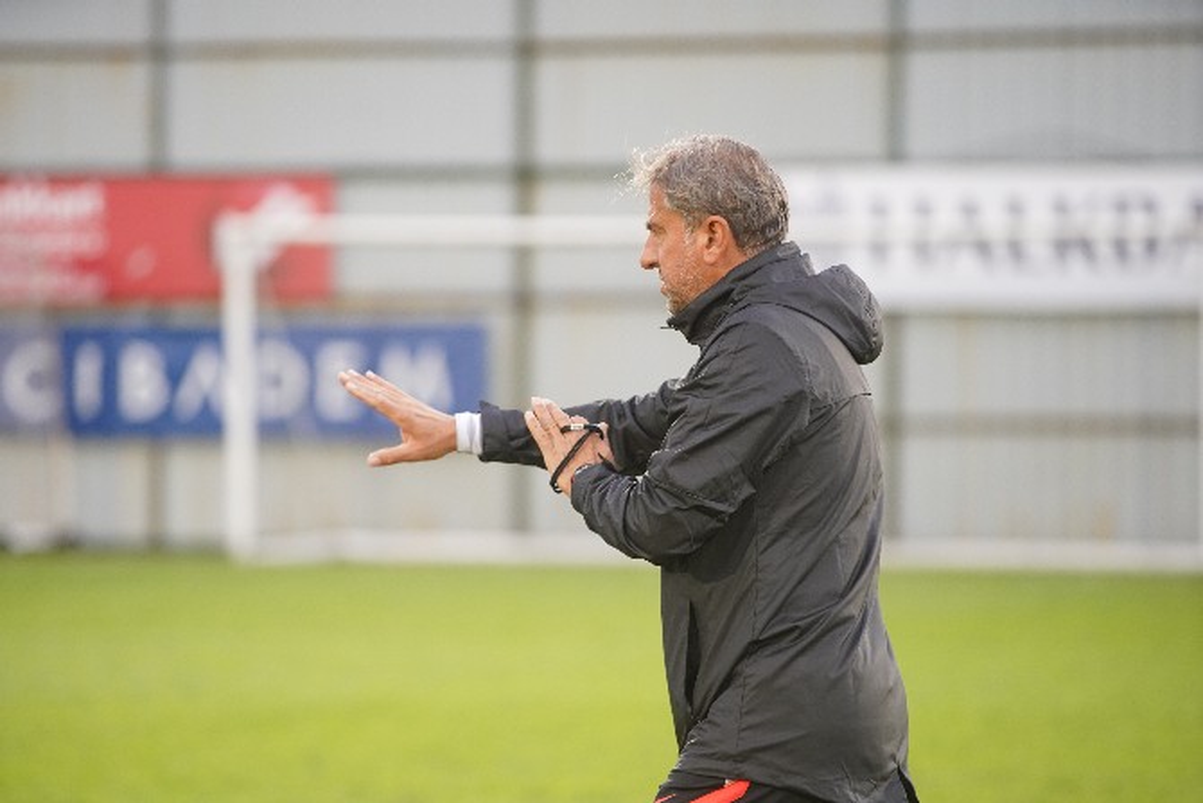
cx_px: 602
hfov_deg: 10.3
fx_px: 6684
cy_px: 402
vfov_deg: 6.9
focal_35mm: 200
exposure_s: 1/250
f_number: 3.2
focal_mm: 200
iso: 2000
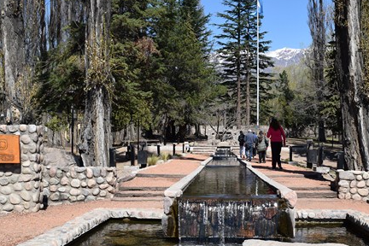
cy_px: 156
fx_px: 410
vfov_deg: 33.2
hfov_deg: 48.1
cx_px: 225
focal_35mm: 40
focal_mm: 18
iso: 200
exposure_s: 1/400
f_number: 10
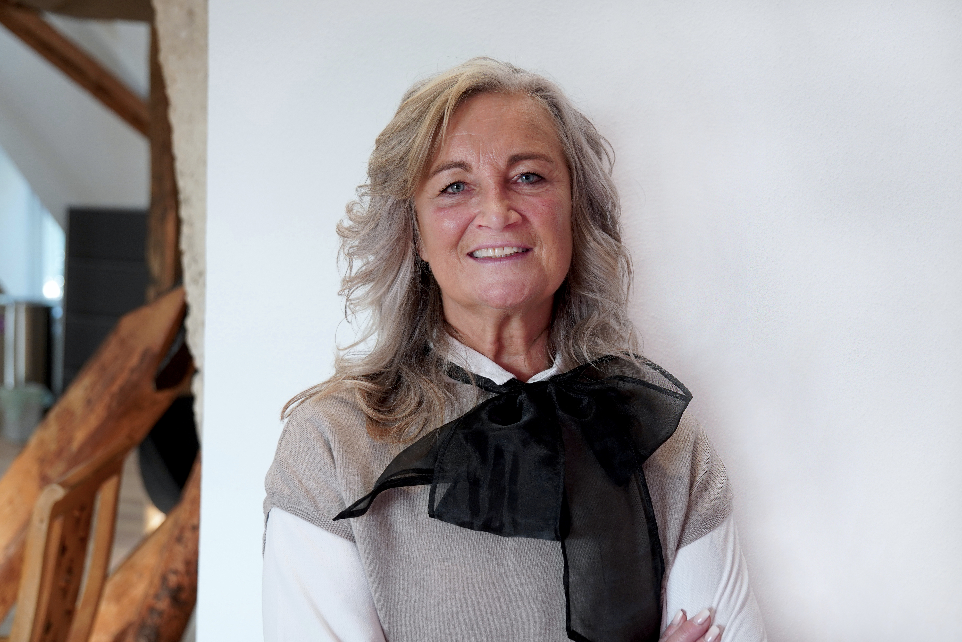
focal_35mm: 54
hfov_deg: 37.2
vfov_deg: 25.3
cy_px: 317
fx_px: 1430
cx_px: 490
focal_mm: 35
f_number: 2.8
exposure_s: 1/50
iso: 250
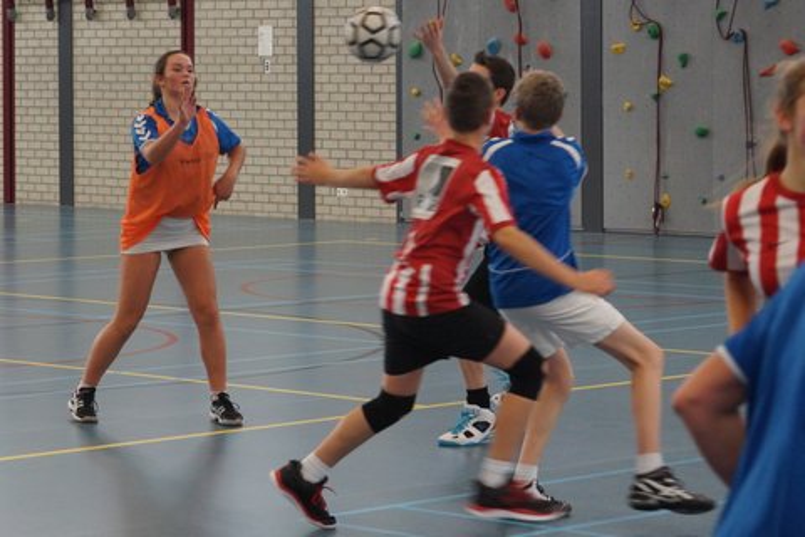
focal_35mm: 75
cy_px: 268
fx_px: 1677
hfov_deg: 27.0
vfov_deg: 18.2
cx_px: 402
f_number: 3.5
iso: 800
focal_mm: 50
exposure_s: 1/200
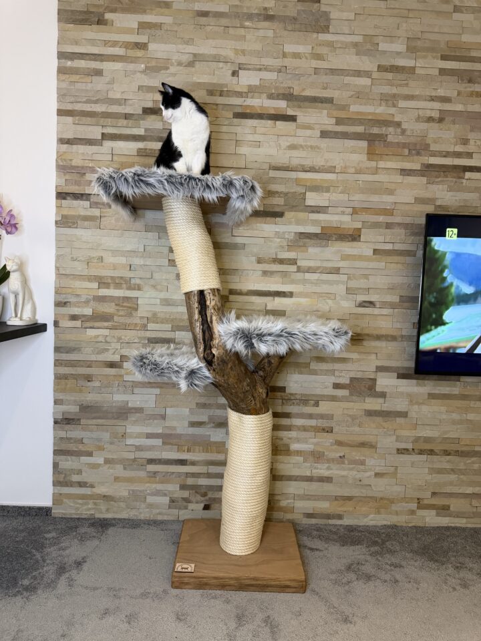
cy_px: 320
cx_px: 240
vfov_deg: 71.6
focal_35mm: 24
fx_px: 445
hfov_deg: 56.8
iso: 500
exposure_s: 1/50
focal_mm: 6.76
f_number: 1.78
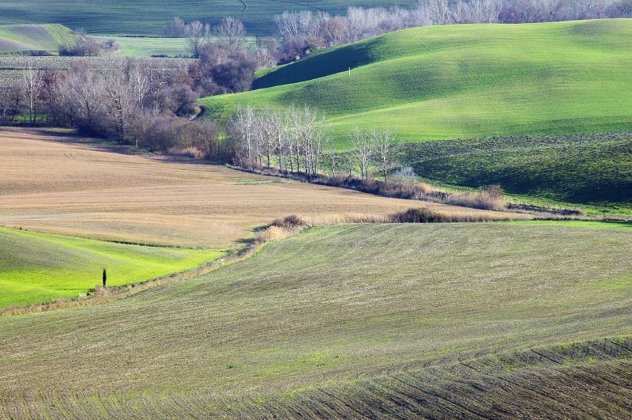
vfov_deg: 4.8
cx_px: 316
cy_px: 210
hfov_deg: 7.2
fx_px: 4996
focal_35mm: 285
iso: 400
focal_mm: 190
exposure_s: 1/250
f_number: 11
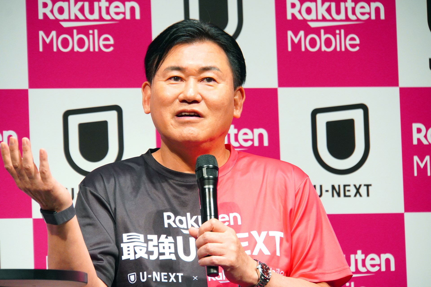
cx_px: 216
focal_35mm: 264
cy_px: 144
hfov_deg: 7.8
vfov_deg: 5.2
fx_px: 3160
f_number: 6.3
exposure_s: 1/100
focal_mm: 176
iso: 1250
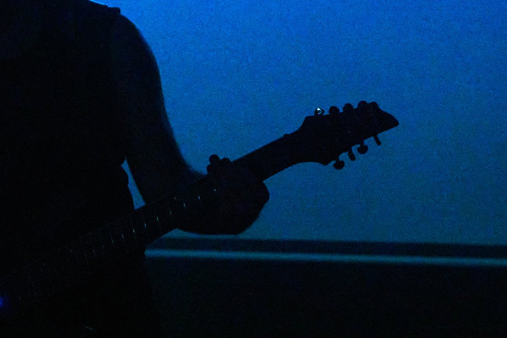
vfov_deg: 5.1
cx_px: 53
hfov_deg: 7.6
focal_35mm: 270
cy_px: 85
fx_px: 3802
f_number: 4
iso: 12800
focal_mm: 119
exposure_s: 1/250
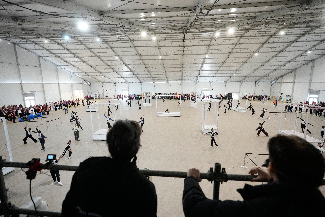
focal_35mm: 16
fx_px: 144
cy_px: 108
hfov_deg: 96.7
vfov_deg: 73.7
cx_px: 162
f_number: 2.8
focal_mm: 16
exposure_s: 1/320
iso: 5000
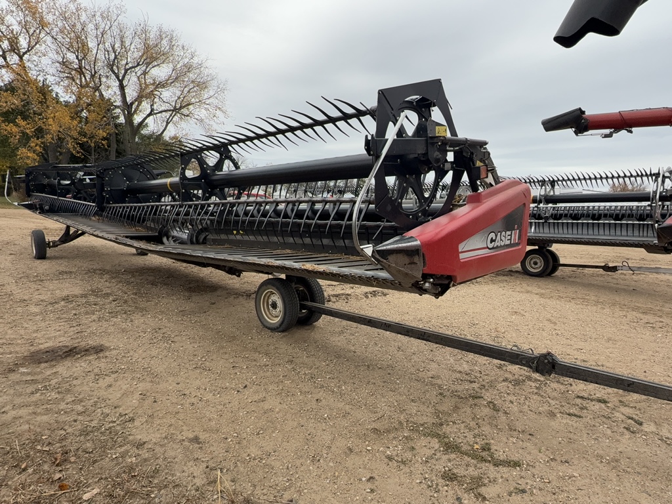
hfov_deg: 79.0
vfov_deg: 63.4
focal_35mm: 21
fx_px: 408
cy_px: 252
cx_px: 336
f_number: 2.2
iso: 20
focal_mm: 2.22
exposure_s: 1/362
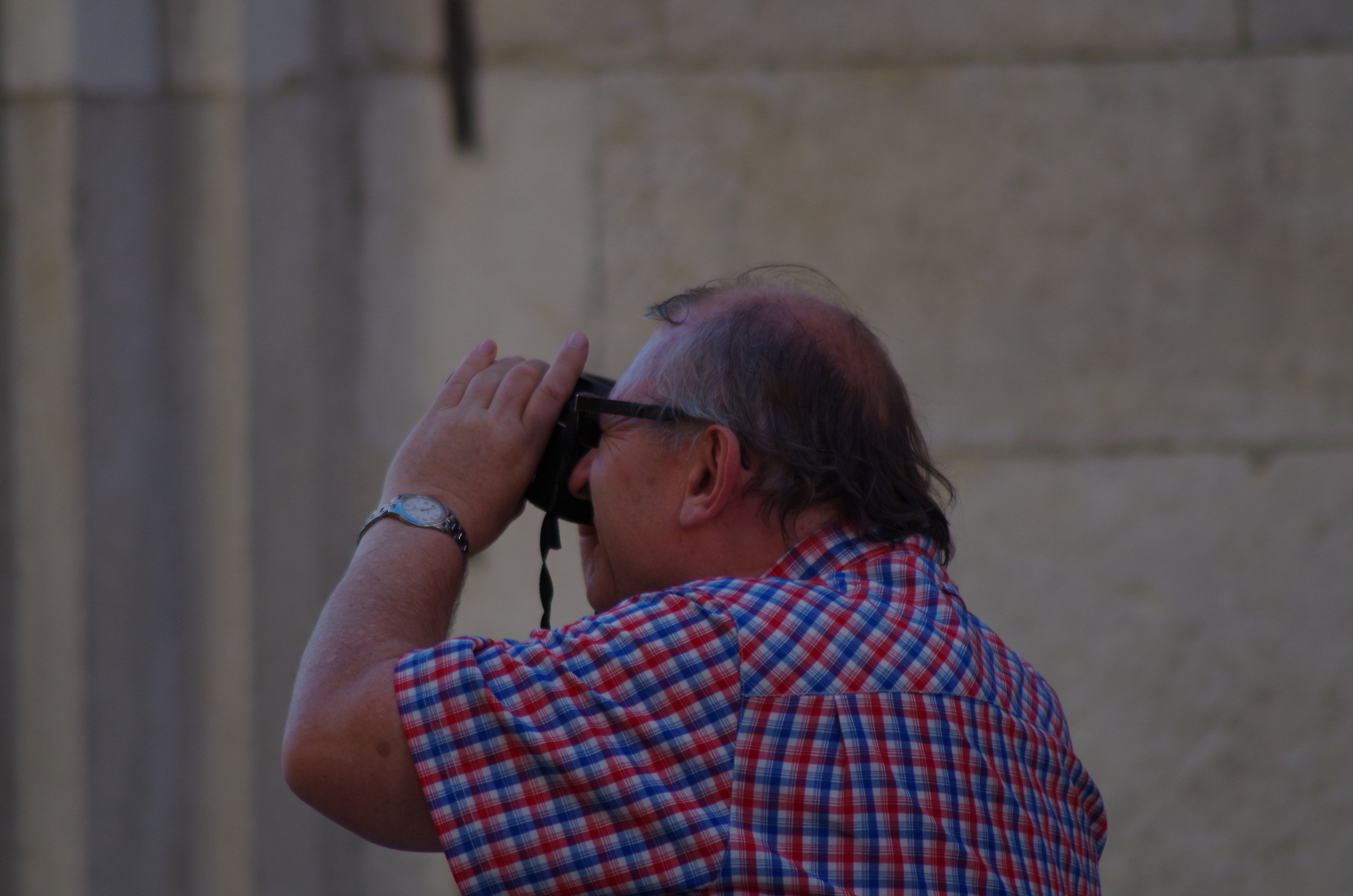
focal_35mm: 450
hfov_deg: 4.6
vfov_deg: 3.0
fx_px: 16875
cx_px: 676
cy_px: 448
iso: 400
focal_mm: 300
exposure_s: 1/400
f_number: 5.6
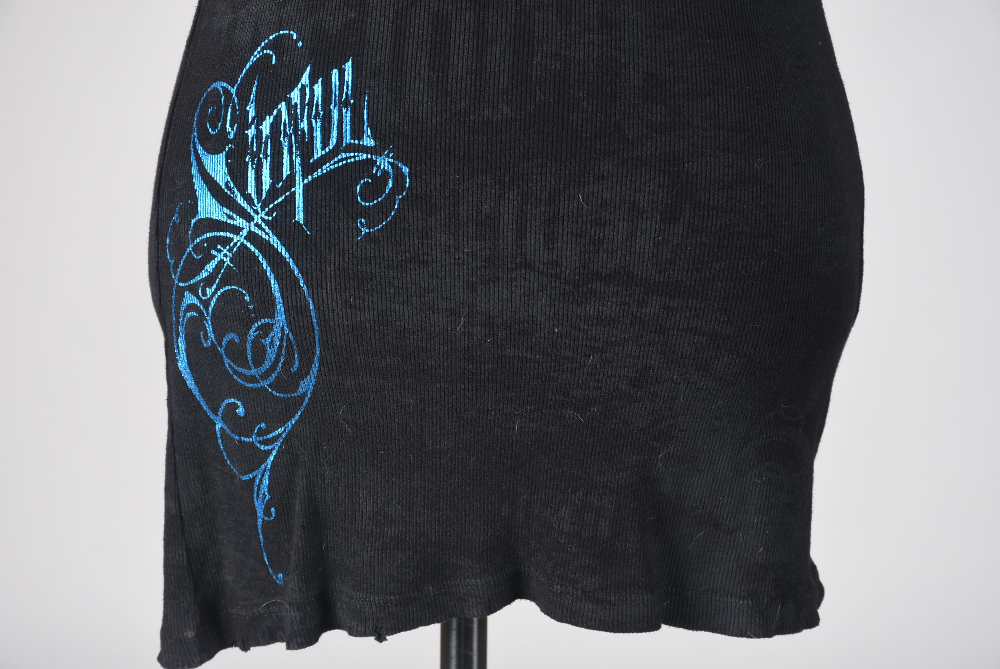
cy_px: 334
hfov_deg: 15.2
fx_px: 3753
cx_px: 500
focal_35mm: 135
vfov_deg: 10.2
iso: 200
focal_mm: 90
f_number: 10
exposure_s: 1/125
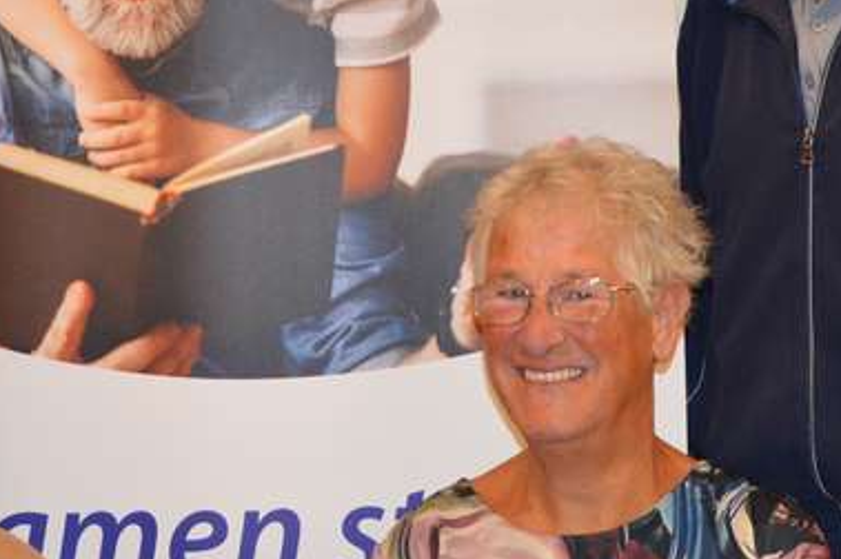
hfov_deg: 21.7
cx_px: 324
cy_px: 82
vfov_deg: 14.4
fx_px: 2194
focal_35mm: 94
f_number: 3.8
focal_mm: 22
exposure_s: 1/60
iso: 500
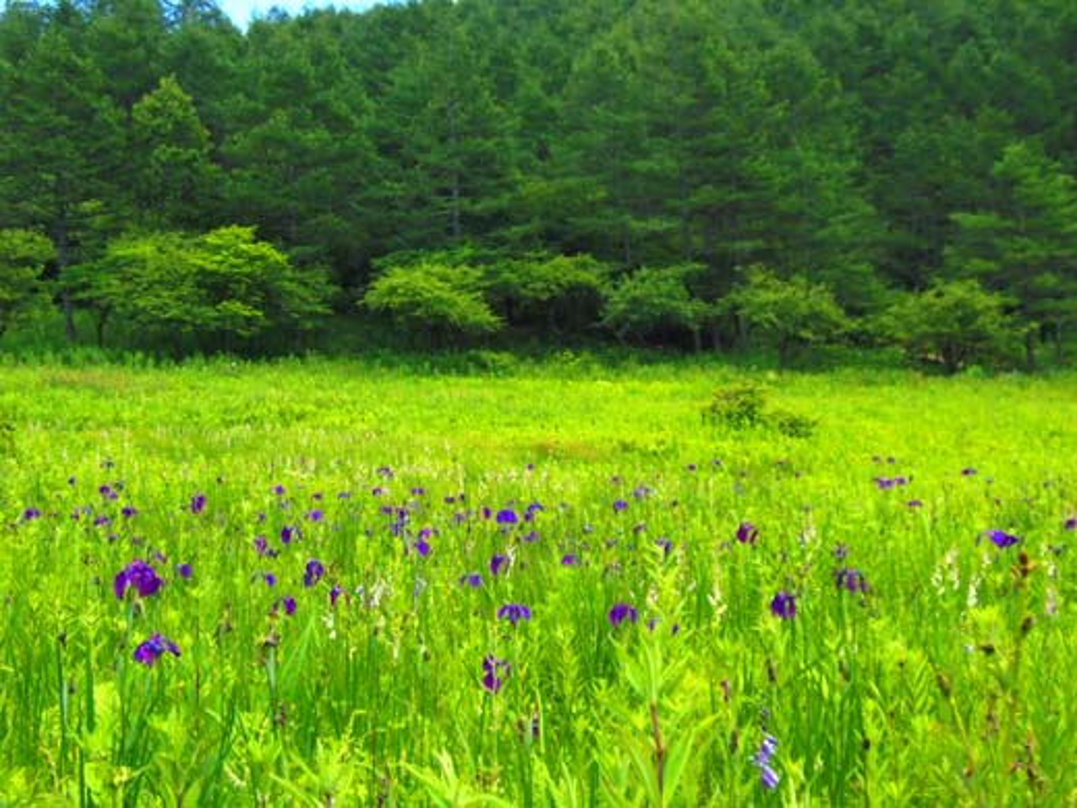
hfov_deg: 38.9
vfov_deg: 29.7
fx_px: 1525
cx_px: 538
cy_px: 404
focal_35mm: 49
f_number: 3.8
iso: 64
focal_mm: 9.1
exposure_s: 1/500
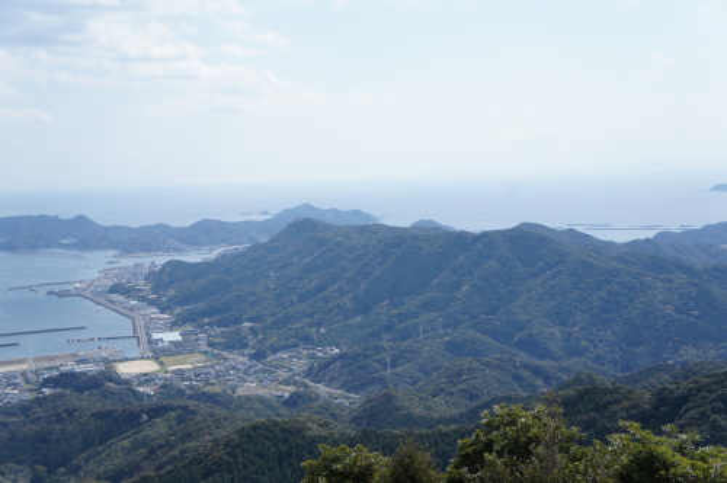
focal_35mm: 48
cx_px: 364
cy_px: 242
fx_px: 968
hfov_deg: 41.2
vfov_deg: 28.0
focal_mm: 32
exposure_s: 1/500
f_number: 8
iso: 200
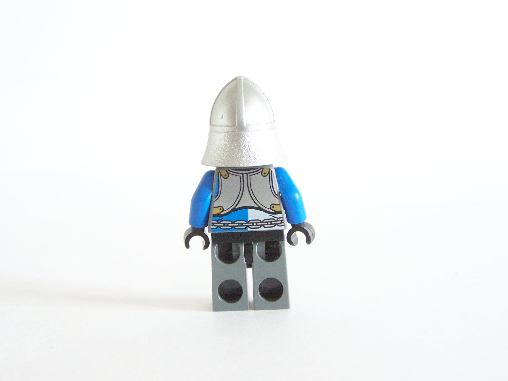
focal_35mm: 64
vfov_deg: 22.9
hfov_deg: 30.3
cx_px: 254
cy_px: 190
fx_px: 939
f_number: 3.2
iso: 400
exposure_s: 1/4
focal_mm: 10.7
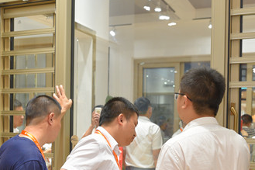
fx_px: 439
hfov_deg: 32.4
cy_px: 147
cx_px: 133
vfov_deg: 21.5
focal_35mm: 62
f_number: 3.2
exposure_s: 1/160
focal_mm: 34
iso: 640
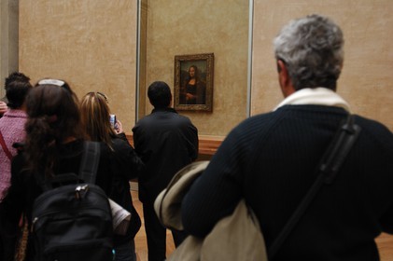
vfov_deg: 43.5
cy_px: 130
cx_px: 196
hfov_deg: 62.0
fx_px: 327
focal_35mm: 30
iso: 400
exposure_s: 1/60
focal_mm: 20
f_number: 2.8
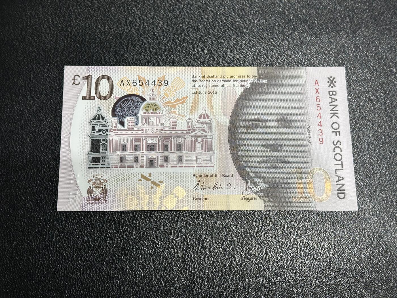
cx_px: 198
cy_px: 149
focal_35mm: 48
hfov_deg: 39.7
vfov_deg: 30.3
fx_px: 550
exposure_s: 1/50
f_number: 1.78
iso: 100
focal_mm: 6.86
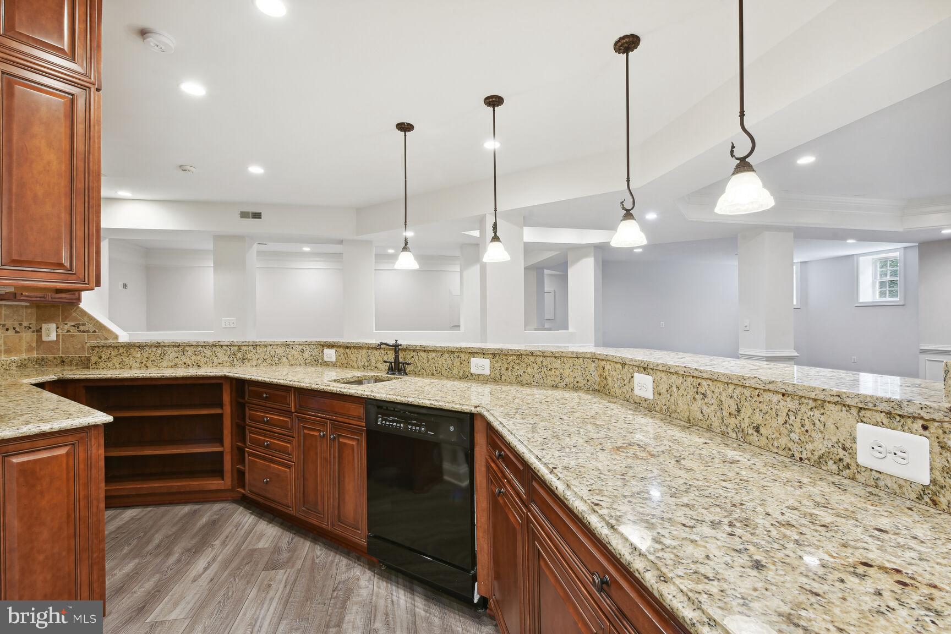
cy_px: 317
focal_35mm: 16
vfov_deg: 73.7
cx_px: 476
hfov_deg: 96.7
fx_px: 423
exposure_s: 1/2.5
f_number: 11
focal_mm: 16
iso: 200
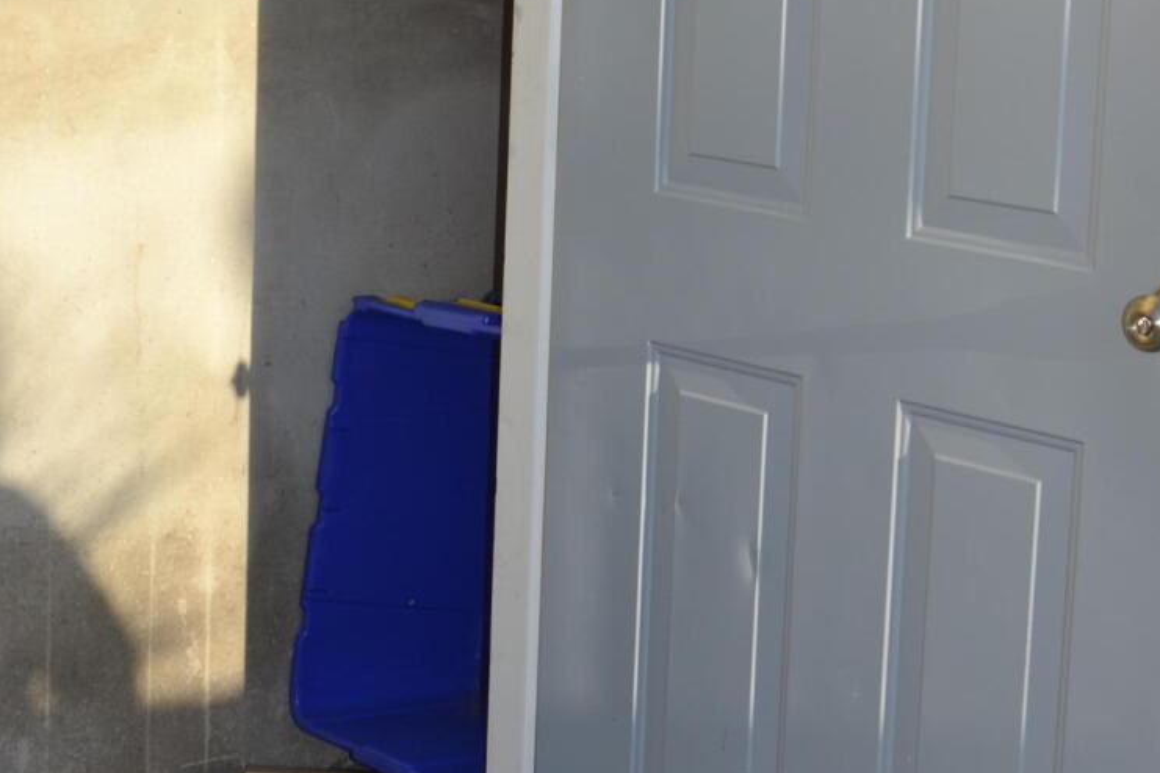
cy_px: 127
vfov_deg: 16.7
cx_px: 566
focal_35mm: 81
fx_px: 2610
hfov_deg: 25.1
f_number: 8
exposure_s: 1/200
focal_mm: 20
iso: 100
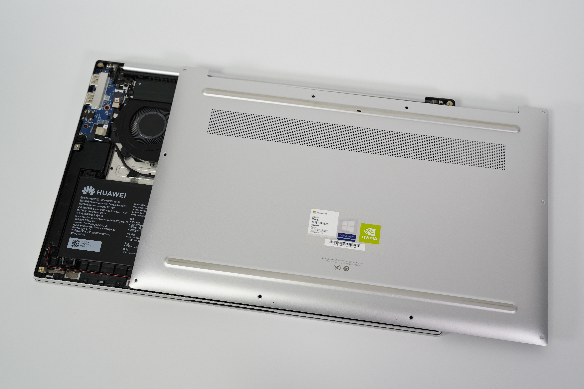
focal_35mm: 42
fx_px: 681
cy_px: 194
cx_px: 292
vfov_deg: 31.9
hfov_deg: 46.4
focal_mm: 42
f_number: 7.1
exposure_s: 1/50
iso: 800
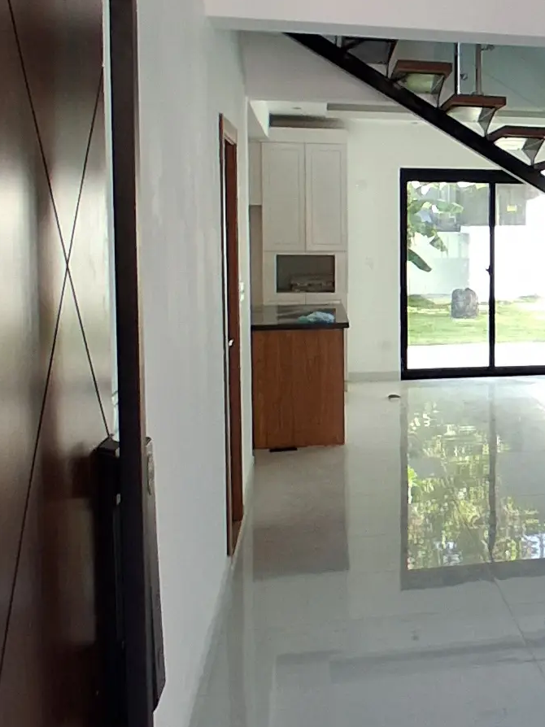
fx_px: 1029
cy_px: 302
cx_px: 627
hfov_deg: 26.8
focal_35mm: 49
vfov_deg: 38.8
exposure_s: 1/120
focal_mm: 1.4
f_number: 2.2
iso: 80
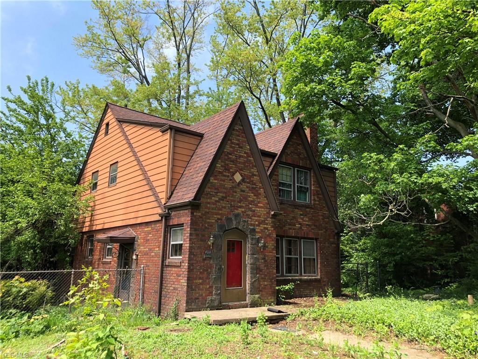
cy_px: 180
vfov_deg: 49.7
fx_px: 387
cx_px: 239
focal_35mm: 28
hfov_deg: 63.4
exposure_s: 1/649
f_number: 1.8
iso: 20
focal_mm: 3.99
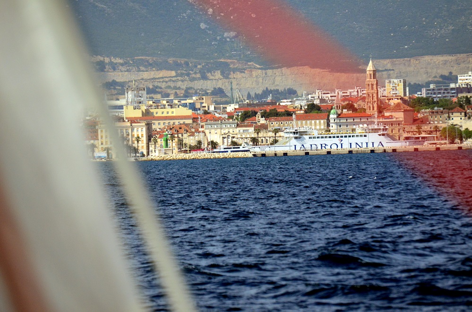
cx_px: 236
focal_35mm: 345
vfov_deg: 4.0
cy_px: 156
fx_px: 4513
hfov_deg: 6.0
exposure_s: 1/8000
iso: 1100
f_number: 5.3
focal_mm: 230
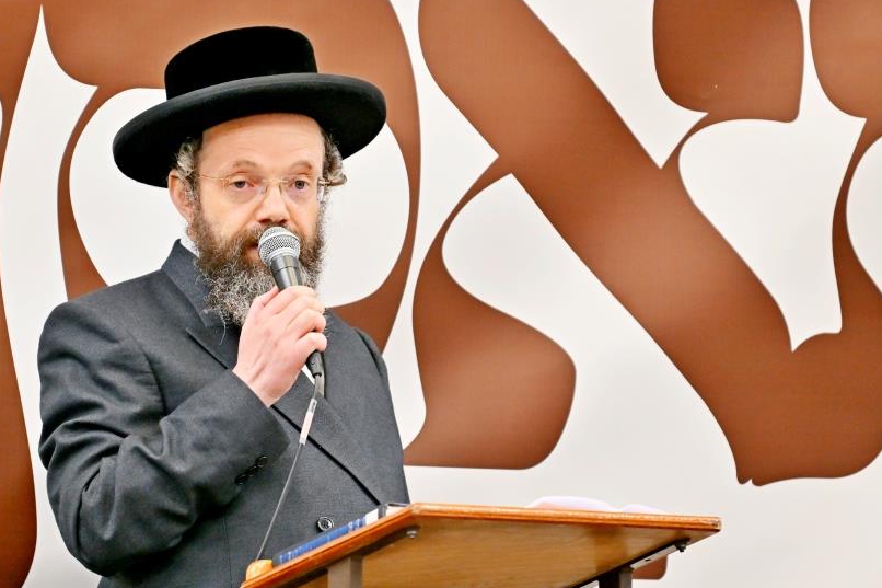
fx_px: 9332
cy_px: 228
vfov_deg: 3.6
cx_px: 343
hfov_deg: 5.4
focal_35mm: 381
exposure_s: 1/160
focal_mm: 200
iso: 320
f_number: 2.8
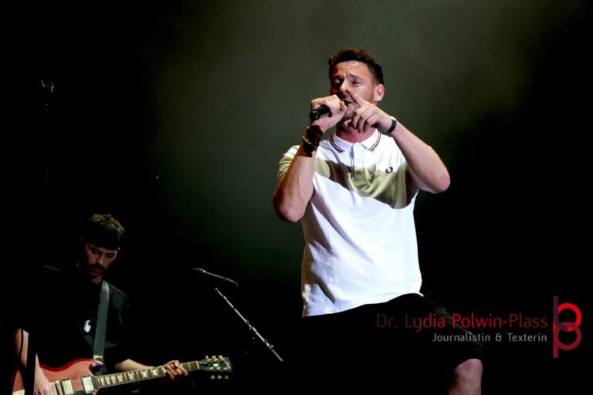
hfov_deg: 12.2
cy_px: 198
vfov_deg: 8.2
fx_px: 2767
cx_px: 296
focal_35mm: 168
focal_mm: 112
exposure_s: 1/200
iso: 1600
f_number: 5.6
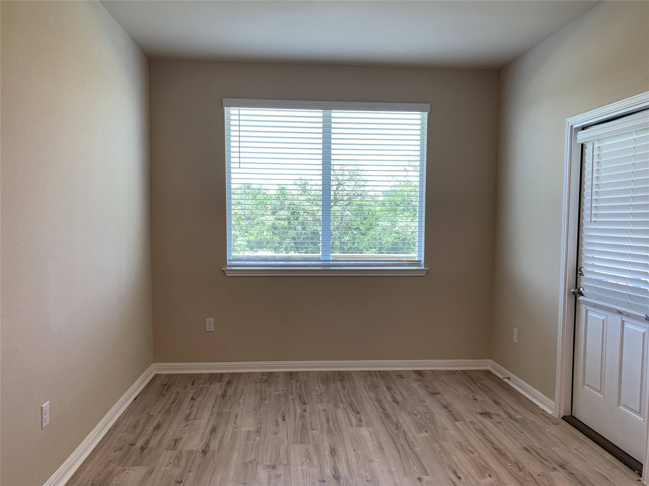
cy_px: 243
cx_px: 324
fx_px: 487
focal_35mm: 26
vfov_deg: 53.1
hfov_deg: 67.3
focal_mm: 4.2
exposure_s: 1/120
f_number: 1.8
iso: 40
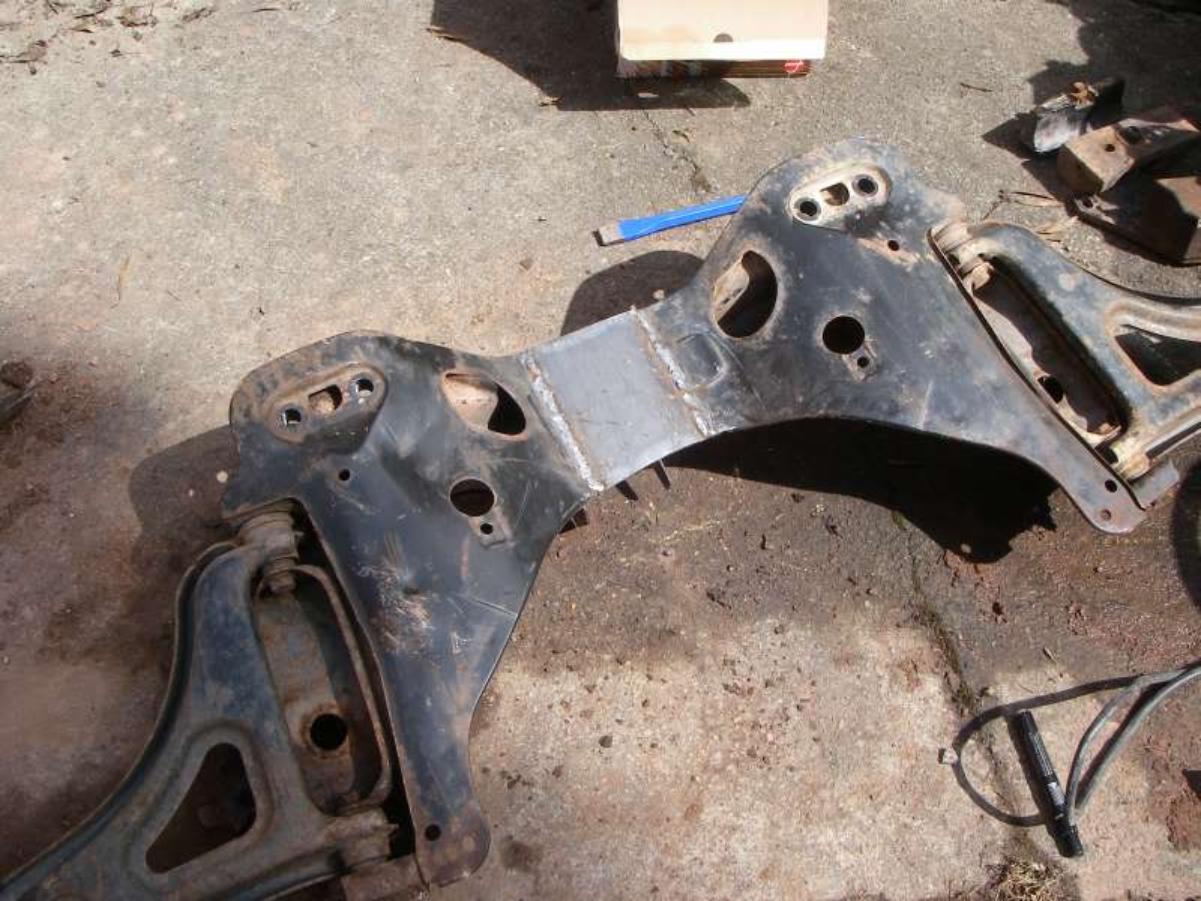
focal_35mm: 38
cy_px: 450
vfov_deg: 37.7
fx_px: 1318
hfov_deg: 49.0
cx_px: 600
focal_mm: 6.3
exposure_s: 1/100
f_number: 6.6
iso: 64
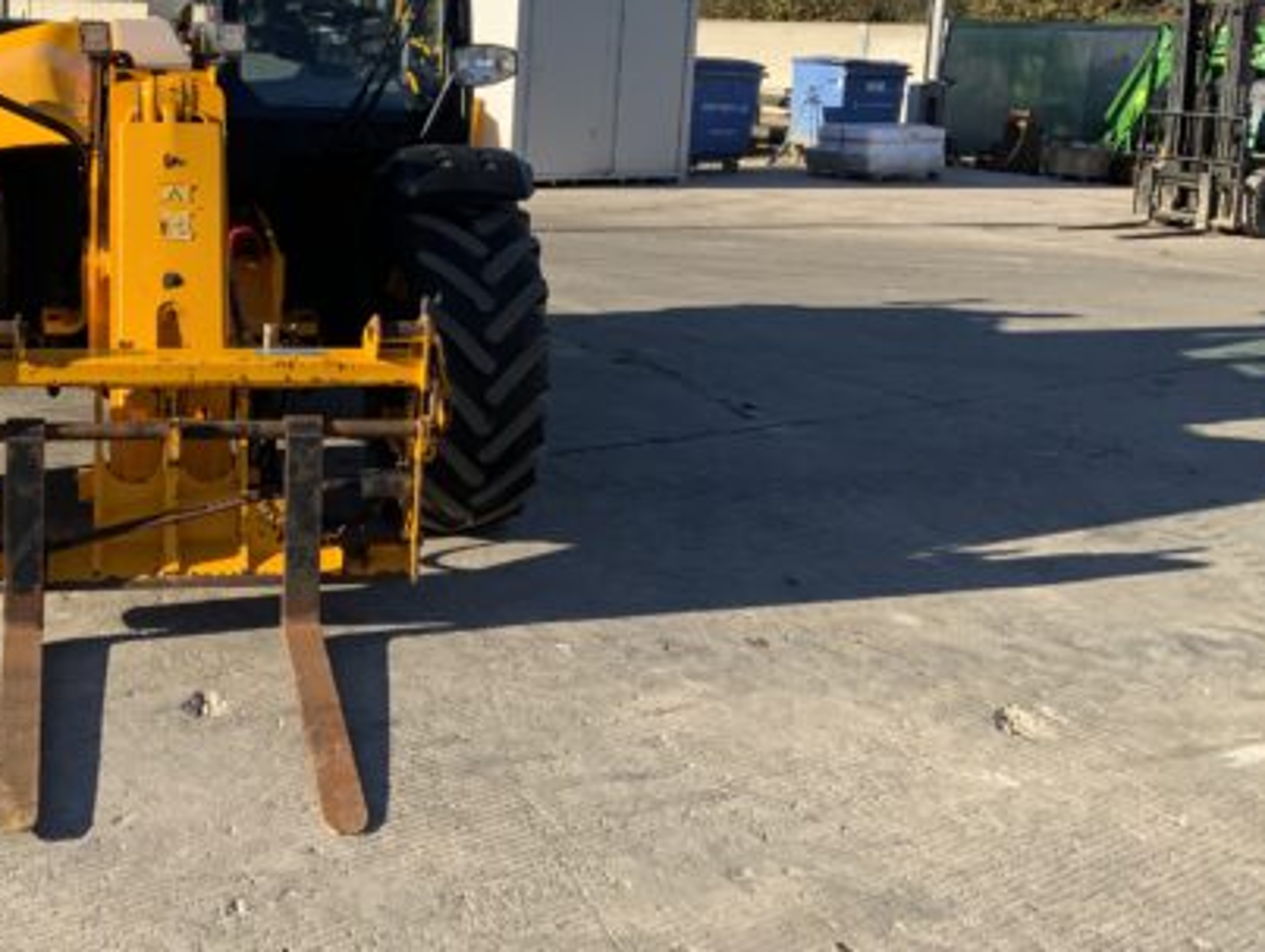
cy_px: 298
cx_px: 355
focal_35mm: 46
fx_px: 1683
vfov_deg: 31.3
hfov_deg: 40.3
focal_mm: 3
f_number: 1.8
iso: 16
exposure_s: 1/1311
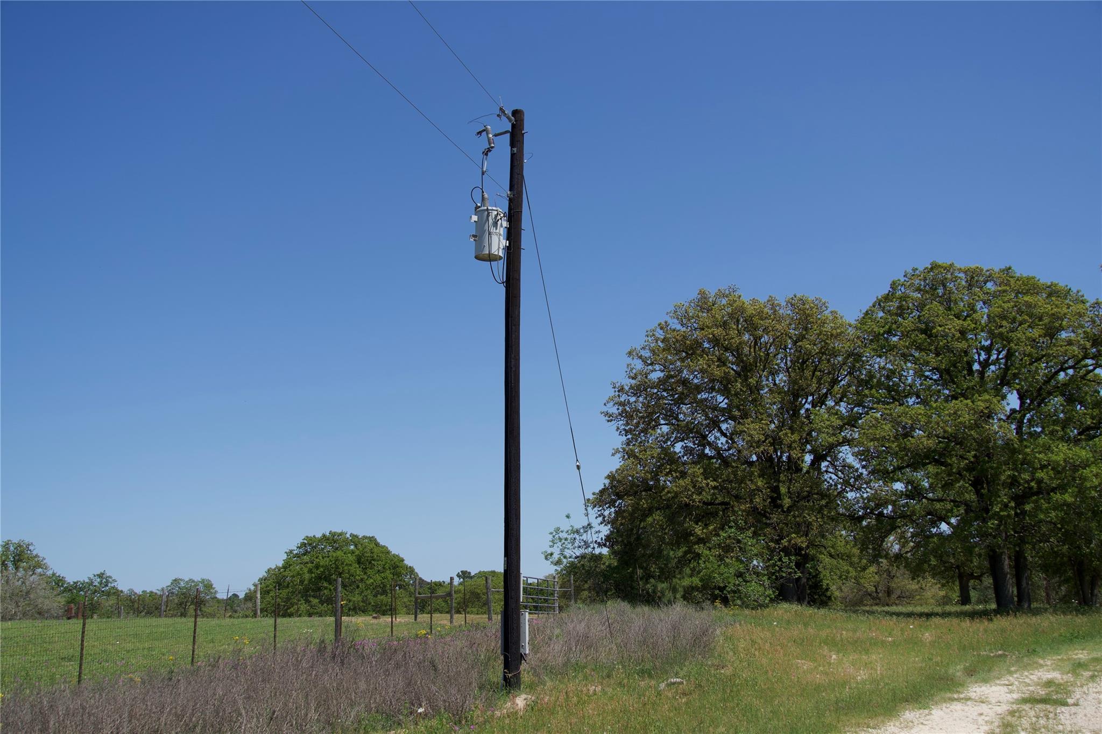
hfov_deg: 53.1
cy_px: 367
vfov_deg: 36.9
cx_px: 551
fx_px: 1102
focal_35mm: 36
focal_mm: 24
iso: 100
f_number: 5
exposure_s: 1/800
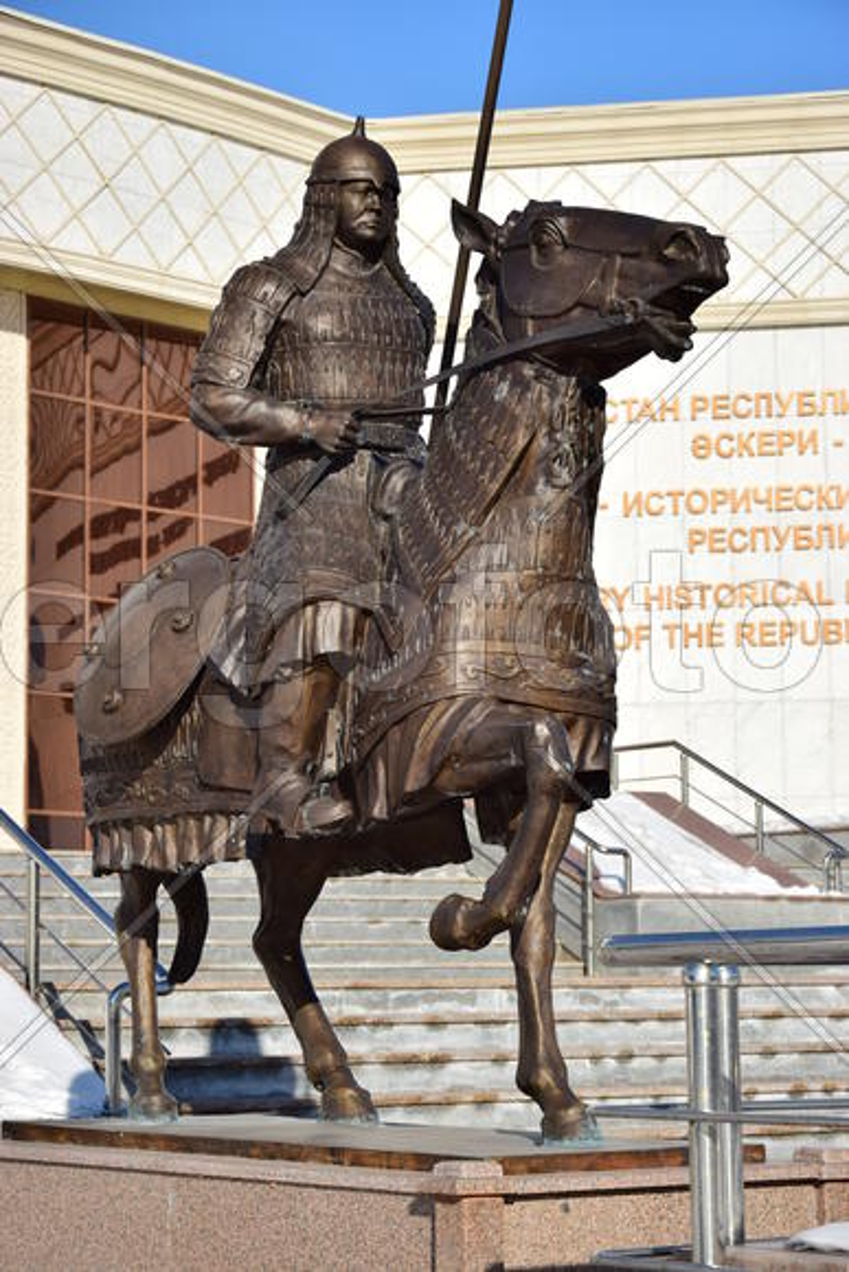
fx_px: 3288
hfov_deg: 14.7
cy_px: 636
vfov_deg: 21.9
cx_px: 424
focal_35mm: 93
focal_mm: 62
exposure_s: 1/640
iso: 100
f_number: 6.3
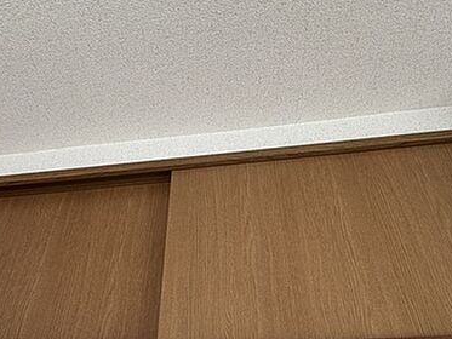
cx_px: 207
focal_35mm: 24
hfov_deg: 71.4
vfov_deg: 52.4
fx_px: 313
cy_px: 281
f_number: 2.2
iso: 200
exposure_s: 1/60
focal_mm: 2.22
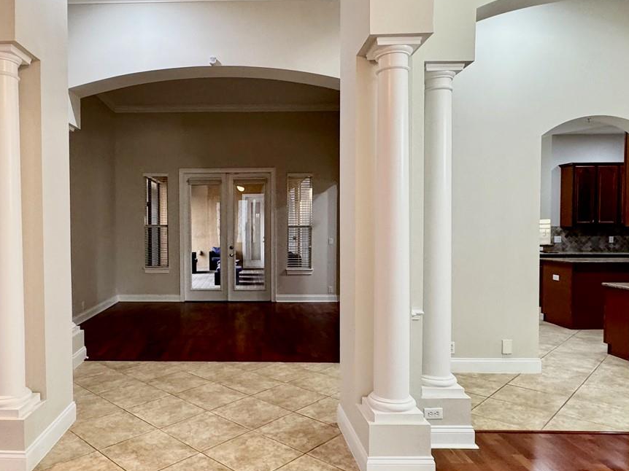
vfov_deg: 53.0
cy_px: 241
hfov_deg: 66.1
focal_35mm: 26
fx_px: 472
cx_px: 227
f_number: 2.2
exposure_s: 1/60
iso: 250
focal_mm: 2.22
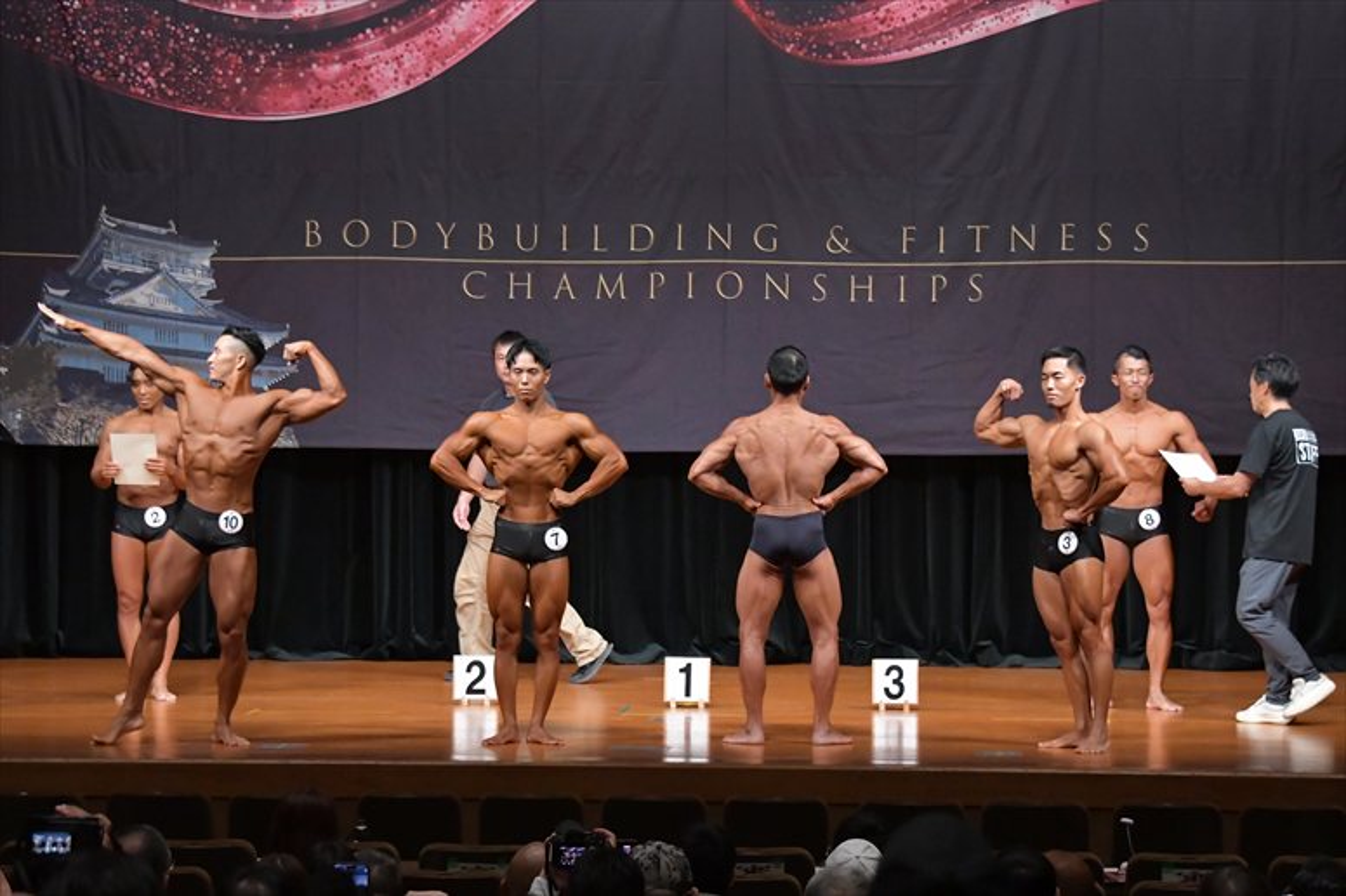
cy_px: 448
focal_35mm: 135
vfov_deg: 10.2
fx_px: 5045
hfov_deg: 15.2
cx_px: 673
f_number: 5.6
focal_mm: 90
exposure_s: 1/400
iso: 6400
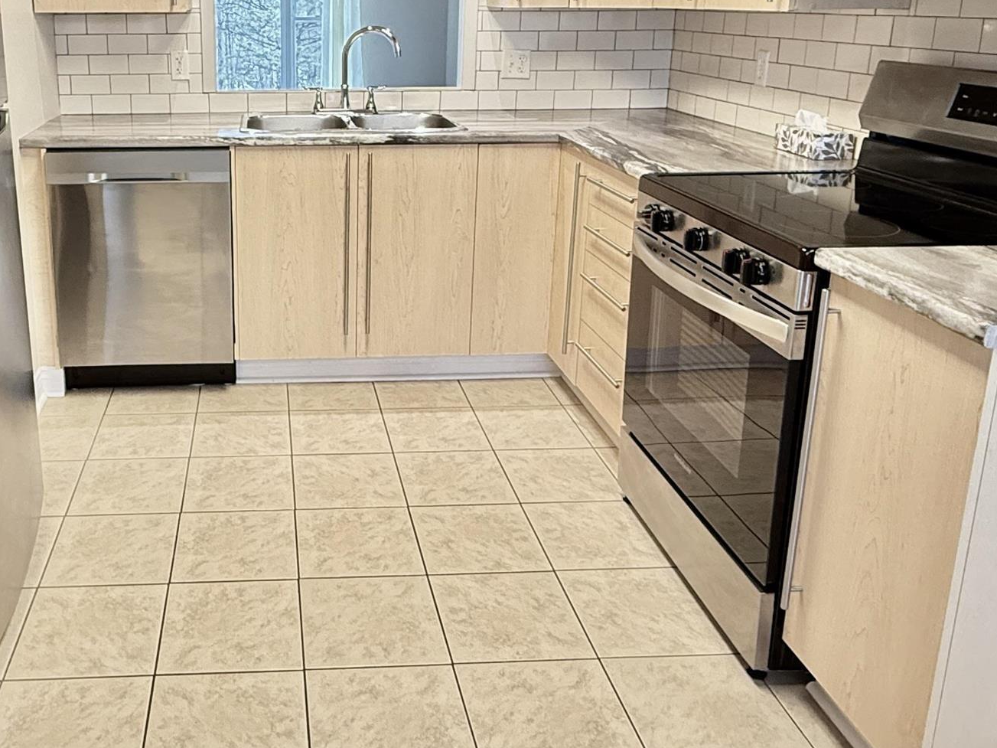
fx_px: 950
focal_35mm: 33
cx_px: 305
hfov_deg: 53.8
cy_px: 229
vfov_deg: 42.2
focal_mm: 2.22
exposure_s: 1/60
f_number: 2.2
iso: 400
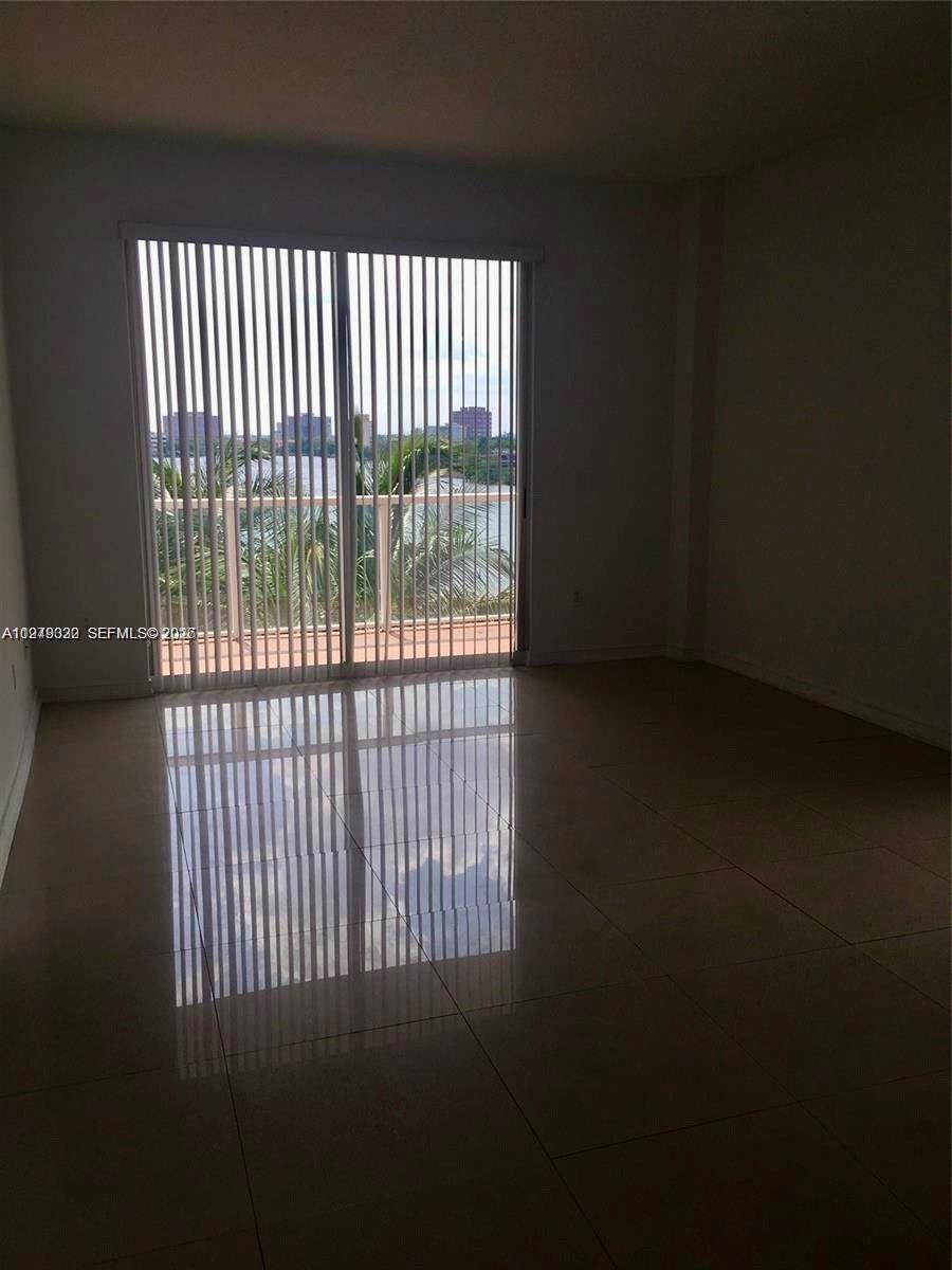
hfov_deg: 48.2
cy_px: 635
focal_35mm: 29
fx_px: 1063
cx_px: 476
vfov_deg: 61.7
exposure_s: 1/413
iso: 25
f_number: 2.2
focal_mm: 4.15
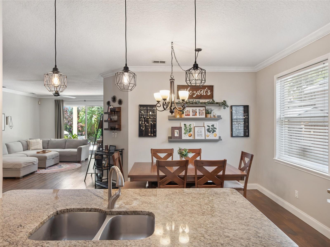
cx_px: 165
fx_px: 210
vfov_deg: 61.1
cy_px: 124
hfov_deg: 76.4
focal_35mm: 22
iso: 640
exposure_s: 1/60
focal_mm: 11
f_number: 3.5
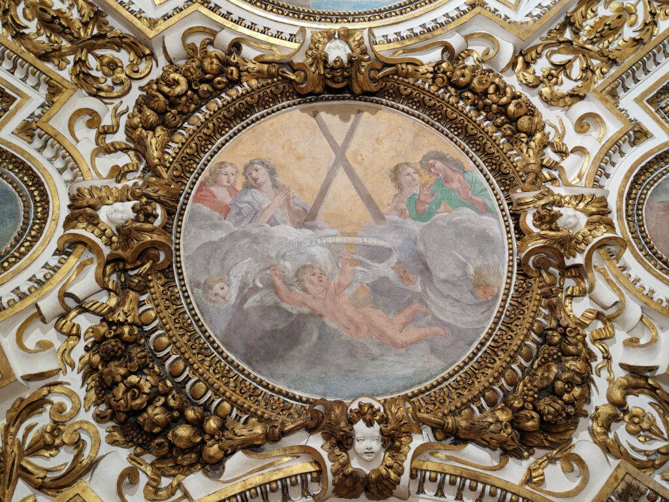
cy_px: 251
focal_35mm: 27
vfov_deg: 51.4
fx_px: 522
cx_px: 334
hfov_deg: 65.3
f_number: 1.95
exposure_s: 1/50
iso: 160
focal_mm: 5.52
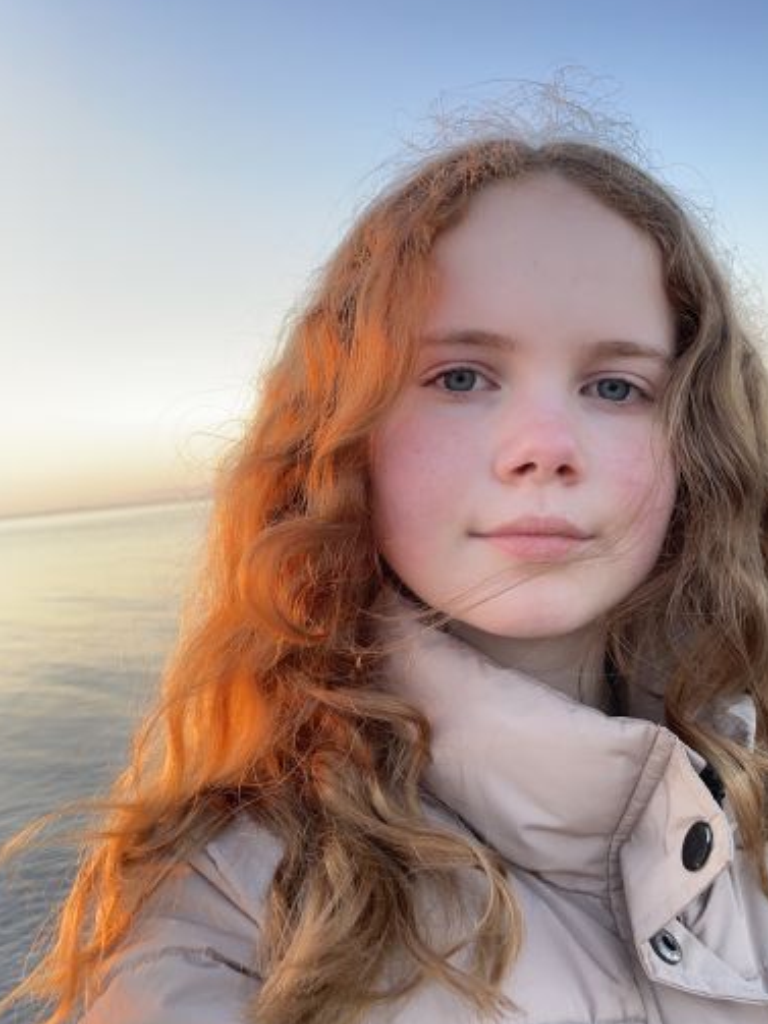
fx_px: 917
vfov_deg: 58.4
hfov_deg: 45.3
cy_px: 513
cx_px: 438
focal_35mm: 31
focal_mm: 4.2
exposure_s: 1/121
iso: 40
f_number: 1.6
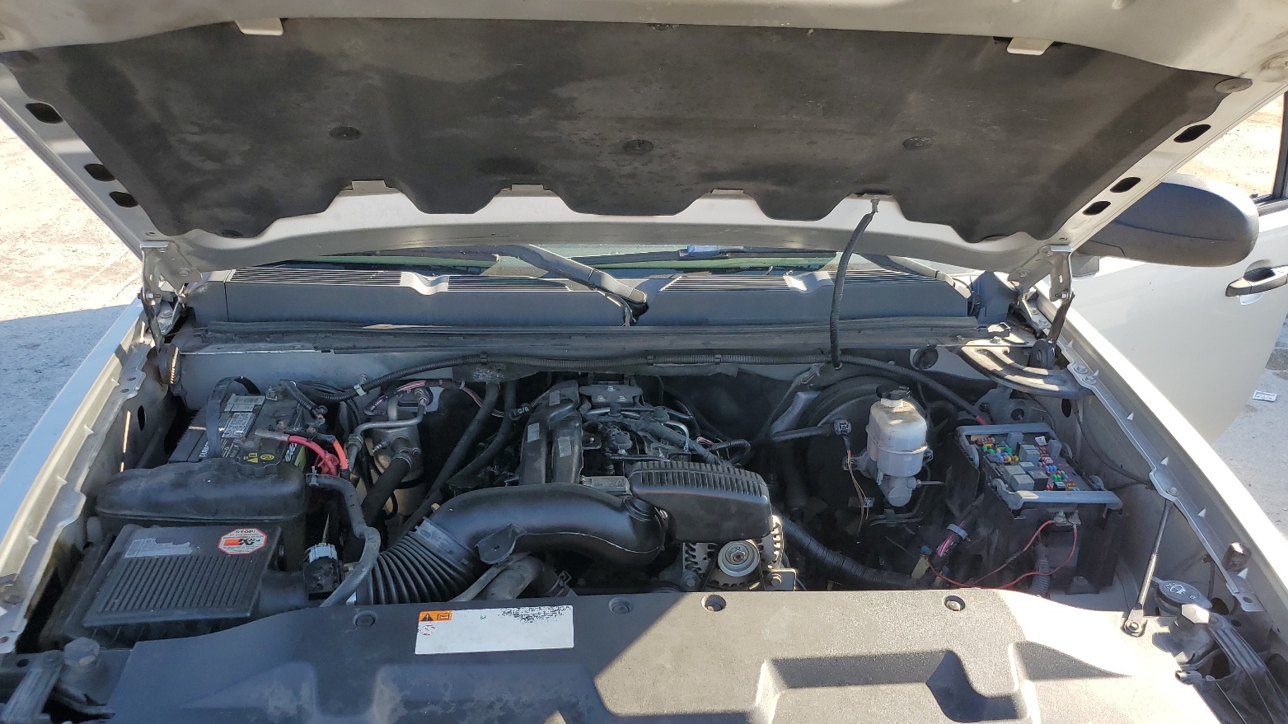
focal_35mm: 29
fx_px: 990
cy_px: 489
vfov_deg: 39.6
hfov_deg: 66.1
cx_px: 650
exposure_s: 1/667
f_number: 1.5
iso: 50
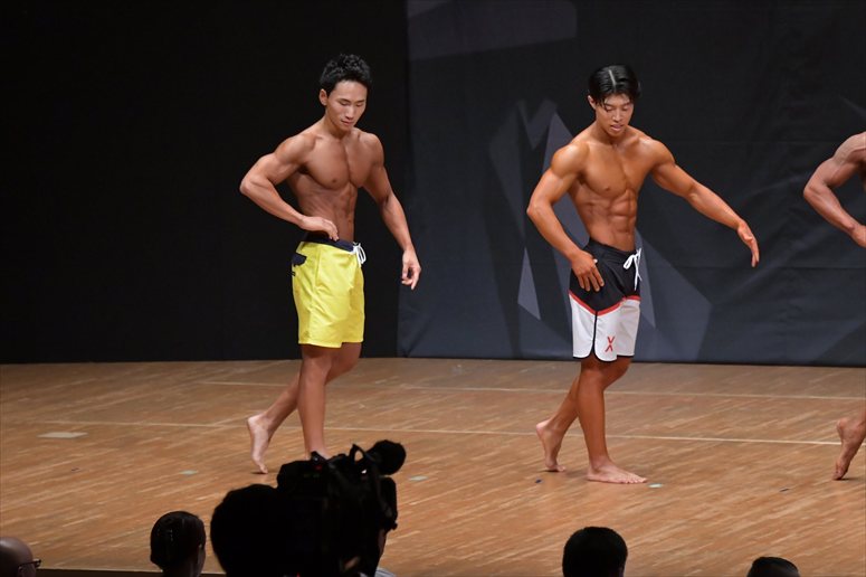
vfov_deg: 5.4
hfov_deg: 8.1
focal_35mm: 255
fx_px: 6131
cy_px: 288
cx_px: 433
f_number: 5.6
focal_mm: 170
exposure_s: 1/400
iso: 6400
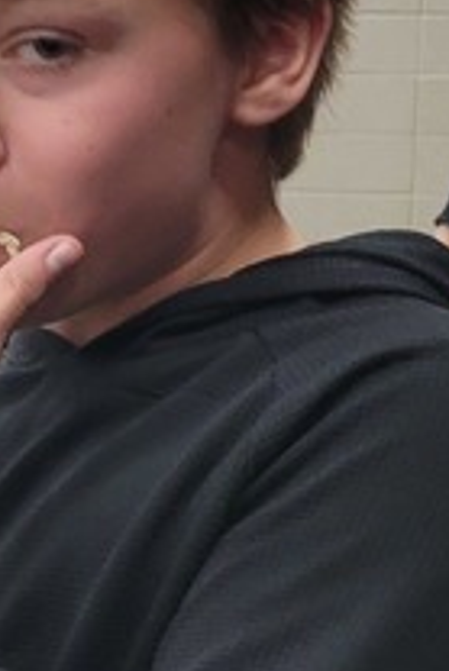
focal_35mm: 133
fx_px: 2484
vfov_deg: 15.4
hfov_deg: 9.2
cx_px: -649
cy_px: 258
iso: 200
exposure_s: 1/60
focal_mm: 5.4
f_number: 1.8
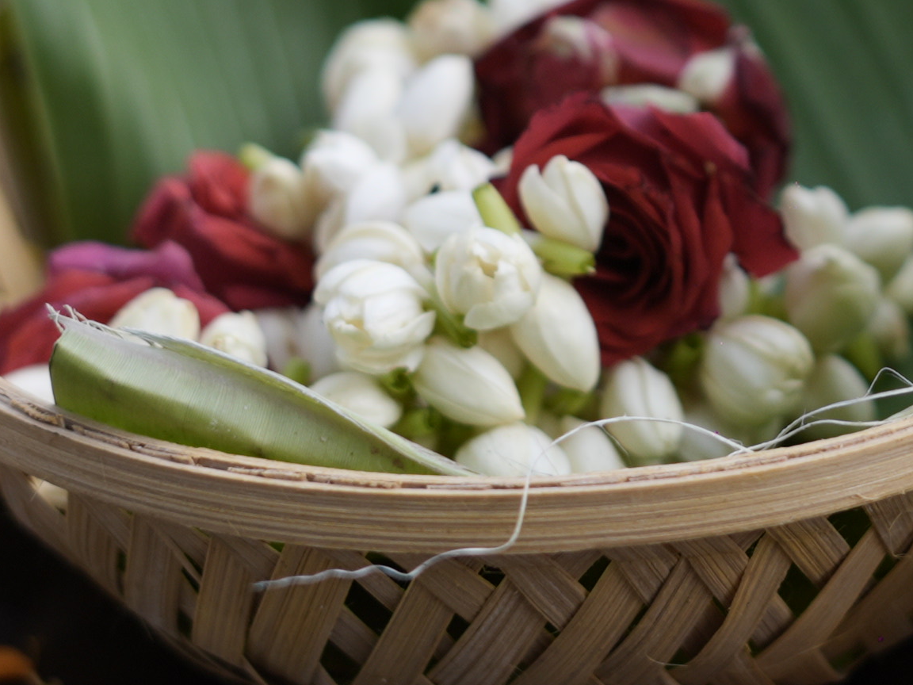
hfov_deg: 11.1
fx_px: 4668
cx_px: 821
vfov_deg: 8.3
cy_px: -20
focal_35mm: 177
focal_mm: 50
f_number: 2.8
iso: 250
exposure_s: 1/1000
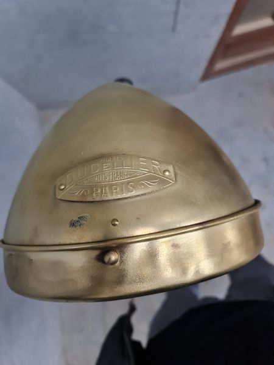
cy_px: 182
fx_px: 264
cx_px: 137
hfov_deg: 54.9
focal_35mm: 25
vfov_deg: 69.4
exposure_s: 1/50
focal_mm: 7
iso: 640
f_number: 1.8
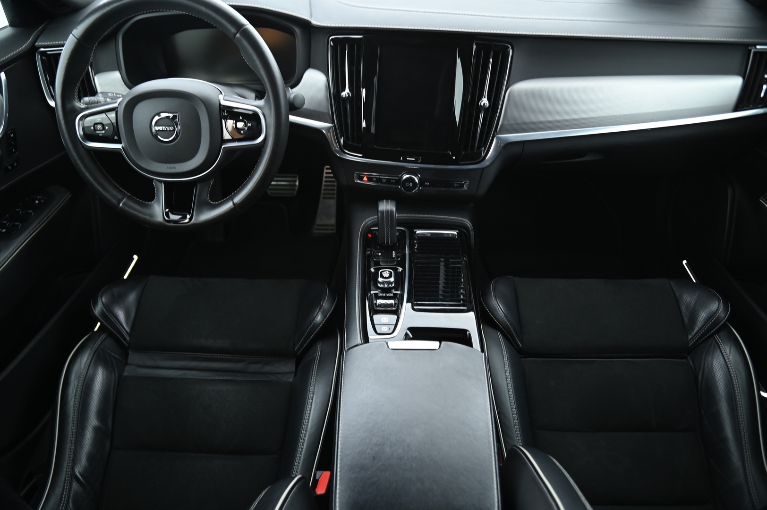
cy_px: 255
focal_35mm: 24
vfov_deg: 53.1
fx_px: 511
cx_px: 384
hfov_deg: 73.8
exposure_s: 1/5
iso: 1250
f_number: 4
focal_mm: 24
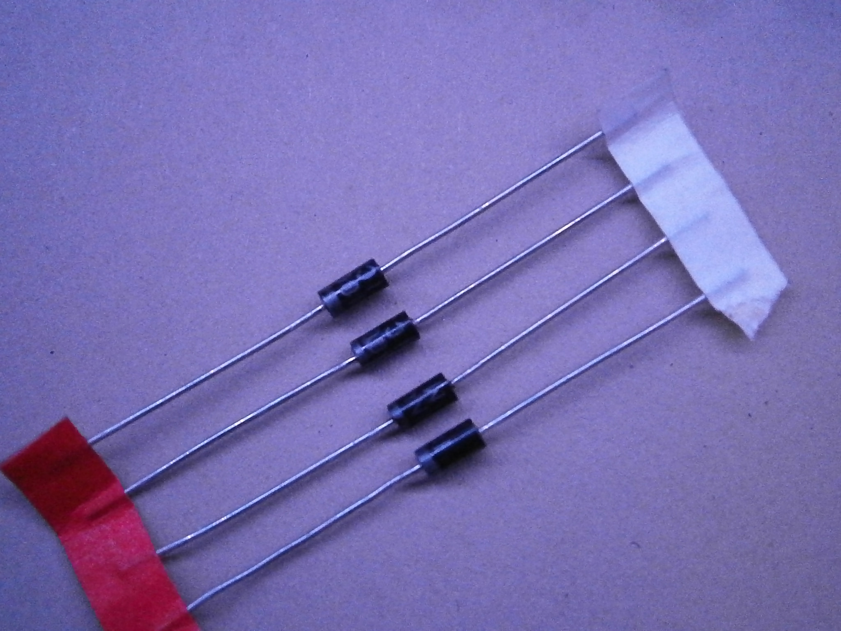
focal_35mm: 47
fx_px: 1142
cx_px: 420
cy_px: 316
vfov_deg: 30.9
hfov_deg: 40.4
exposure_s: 1/100
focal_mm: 8.3
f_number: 3.4
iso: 1600
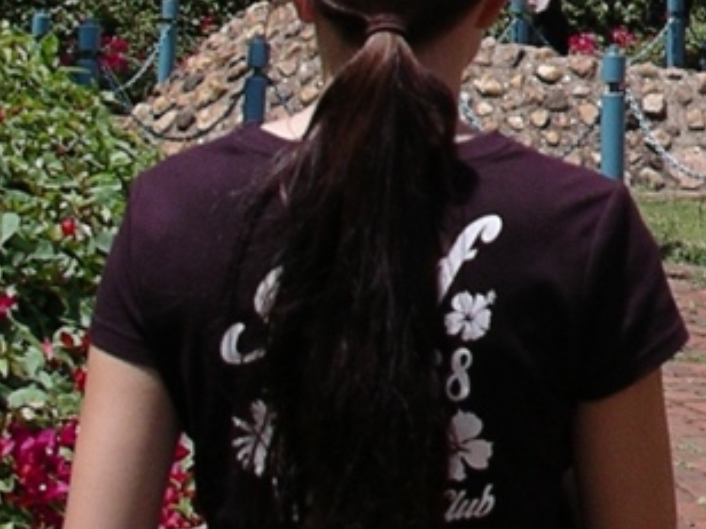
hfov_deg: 10.0
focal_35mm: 192
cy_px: -185
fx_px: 3916
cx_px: 1080
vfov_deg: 7.6
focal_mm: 7.8
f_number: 3
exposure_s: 1/1250
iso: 64
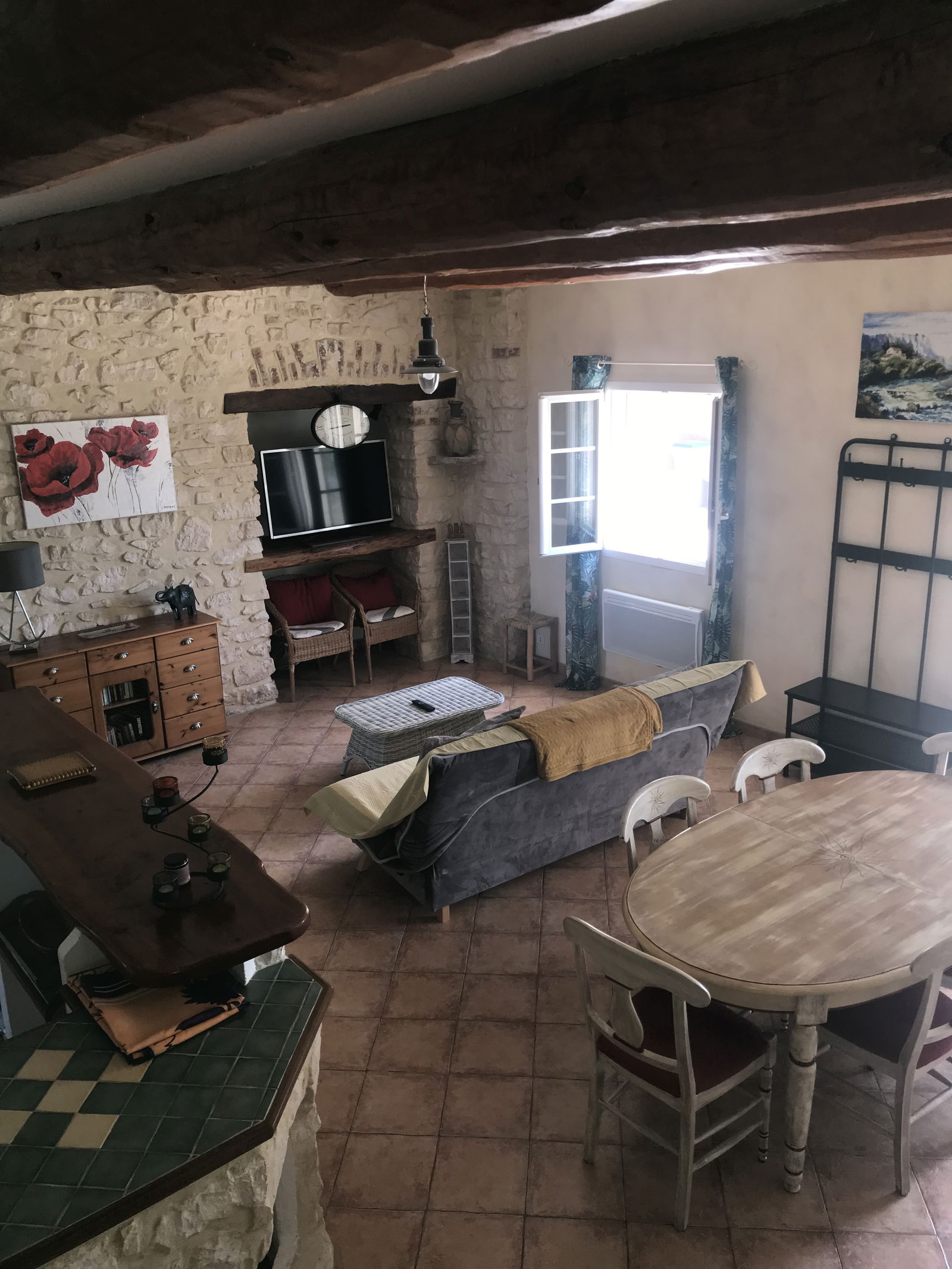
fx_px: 1027
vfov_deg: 63.4
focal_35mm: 28
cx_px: 476
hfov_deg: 49.7
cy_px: 634
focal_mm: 3.99
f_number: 1.8
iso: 20
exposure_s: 1/35
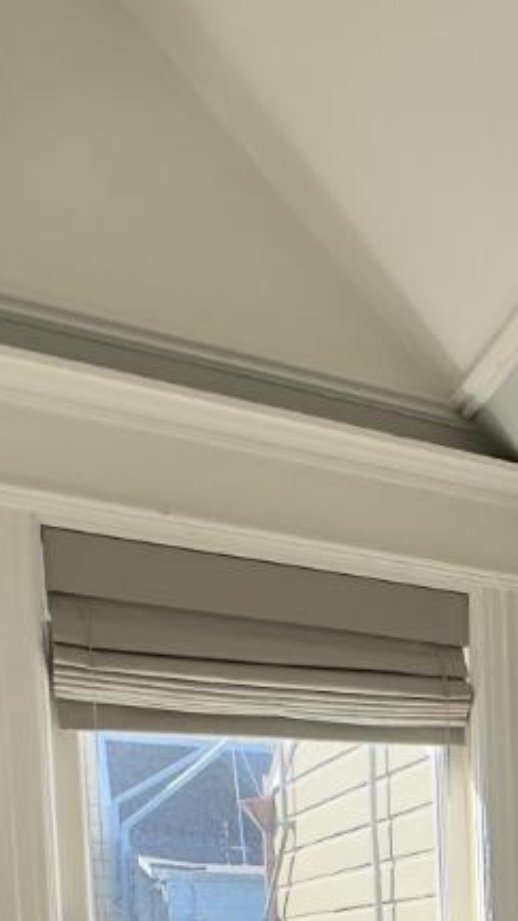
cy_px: 1073
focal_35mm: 53
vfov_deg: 33.0
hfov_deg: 19.0
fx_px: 1294
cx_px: 838
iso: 40
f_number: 2.2
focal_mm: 2.22
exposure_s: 1/220
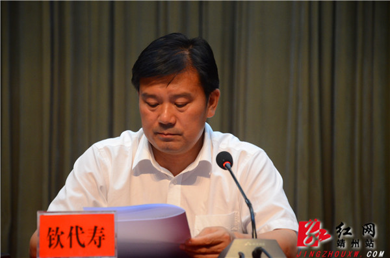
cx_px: 195
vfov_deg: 9.3
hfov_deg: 14.0
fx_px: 1589
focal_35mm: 147
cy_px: 129
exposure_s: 1/60
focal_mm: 98
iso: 1600
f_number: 5.6
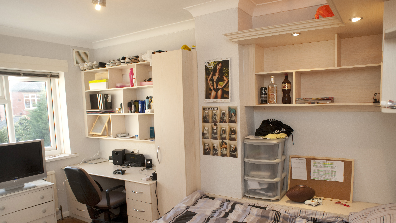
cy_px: 140
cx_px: 207
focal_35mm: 26
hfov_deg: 71.9
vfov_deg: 44.0
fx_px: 273
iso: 200
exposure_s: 1/40
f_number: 4
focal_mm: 20
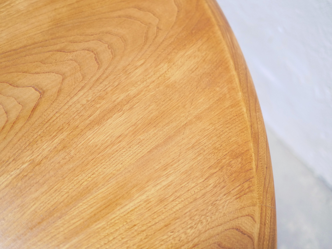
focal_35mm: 40
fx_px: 384
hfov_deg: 46.8
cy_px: 124
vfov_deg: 36.0
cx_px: 166
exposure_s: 1/60
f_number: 1.7
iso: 1600
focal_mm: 20
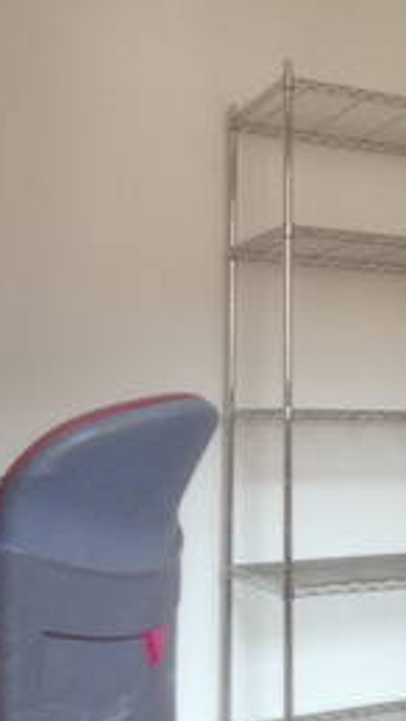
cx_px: 284
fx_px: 1013
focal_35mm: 53
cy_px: 354
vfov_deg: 39.1
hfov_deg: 22.5
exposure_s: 1/20
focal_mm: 4.28
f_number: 2.4
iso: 250
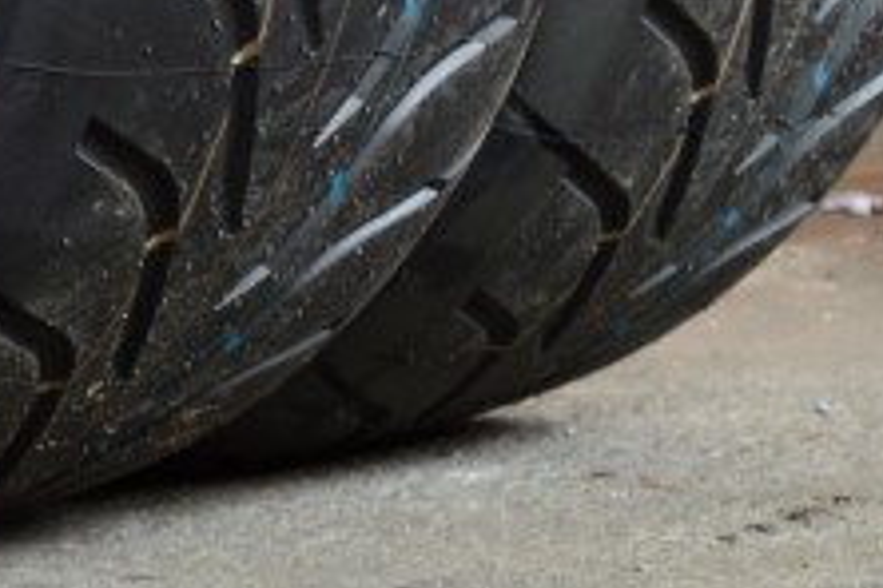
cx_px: -945
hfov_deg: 11.7
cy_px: -366
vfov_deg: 8.5
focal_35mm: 156
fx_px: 3826
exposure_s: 1/30
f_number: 4.5
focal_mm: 20
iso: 160
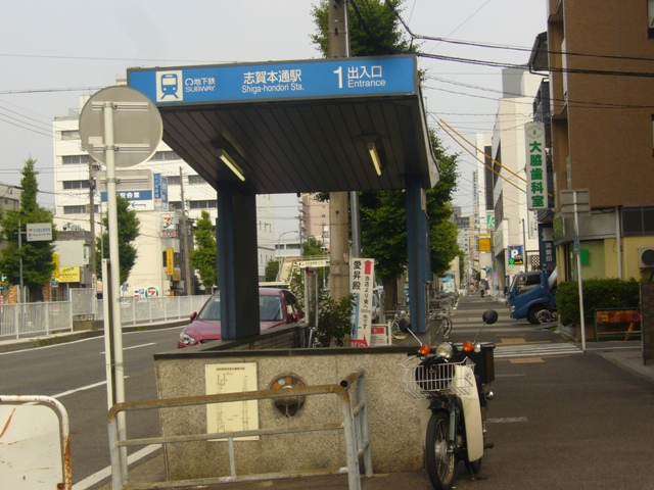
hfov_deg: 26.3
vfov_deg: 19.9
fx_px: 1398
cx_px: 327
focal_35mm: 74
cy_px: 245
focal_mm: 12.2
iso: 80
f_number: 8.2
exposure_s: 1/125
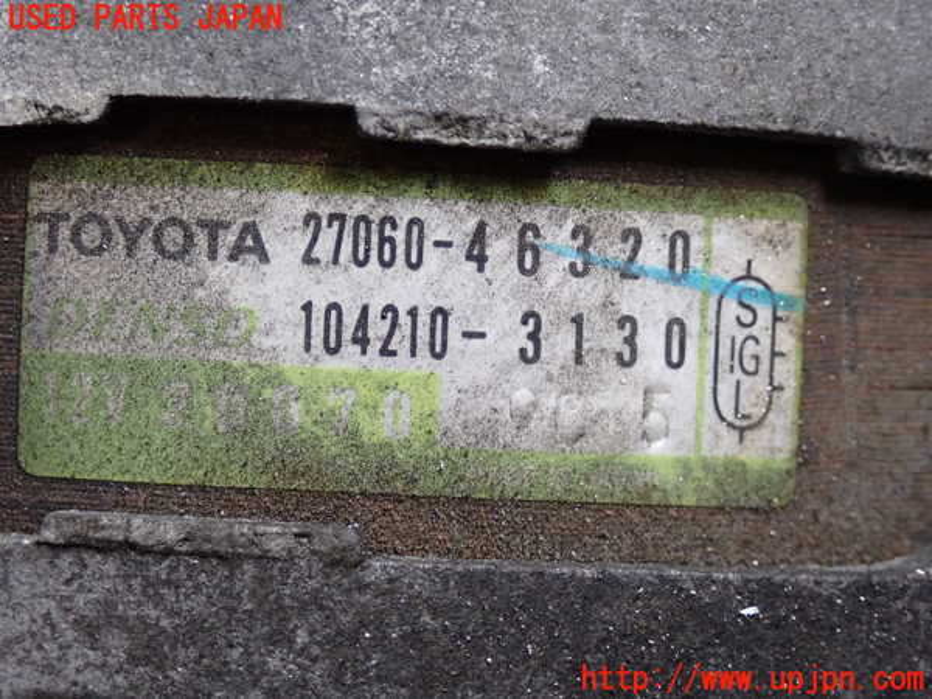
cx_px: 466
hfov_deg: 25.3
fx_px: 2073
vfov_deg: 19.1
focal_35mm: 77
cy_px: 350
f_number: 4.1
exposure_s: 1/80
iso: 640
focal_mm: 13.65
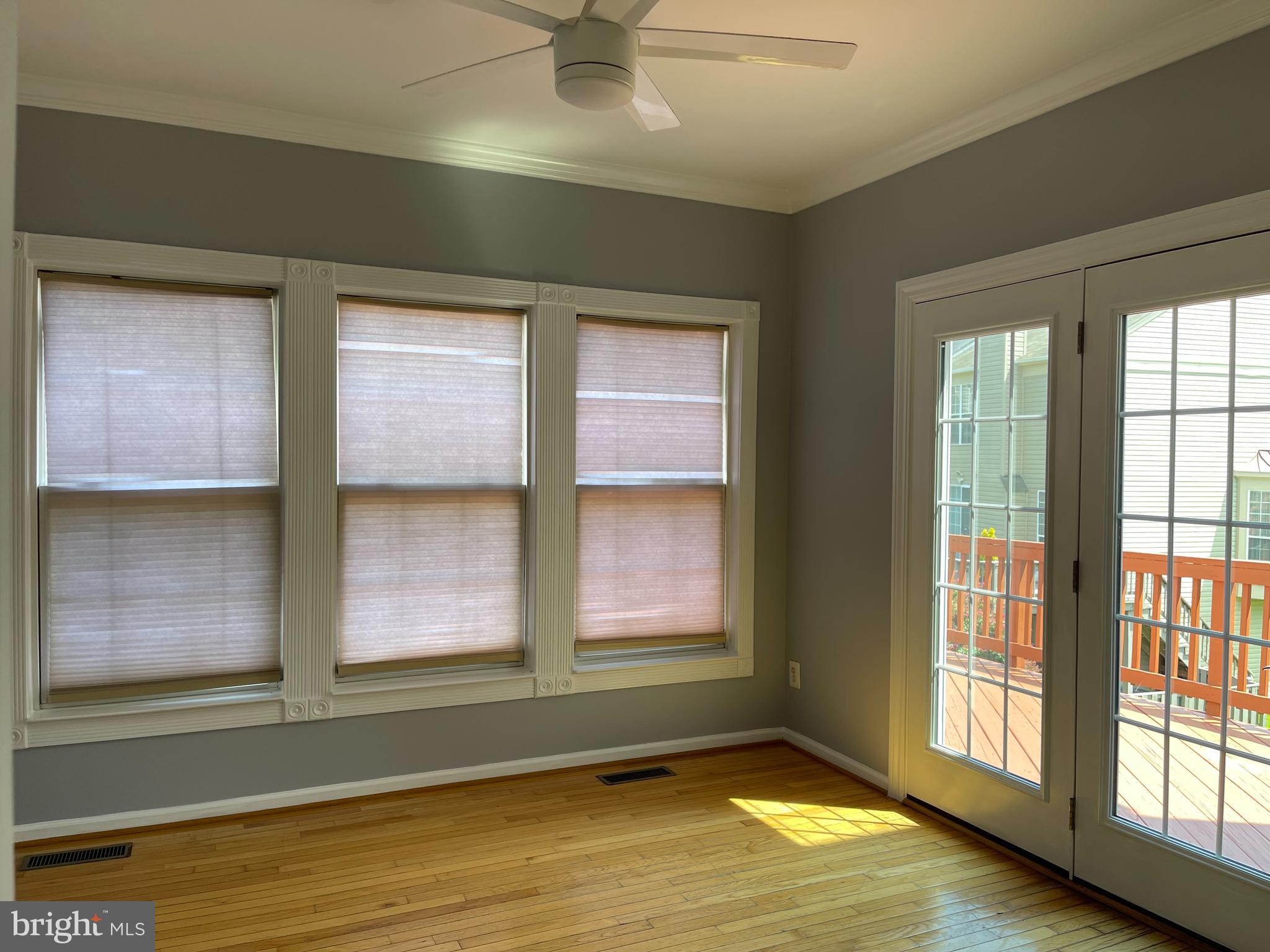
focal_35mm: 25
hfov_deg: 69.4
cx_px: 635
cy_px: 476
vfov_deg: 54.9
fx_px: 917
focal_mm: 5.1
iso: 32
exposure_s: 1/120
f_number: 1.6
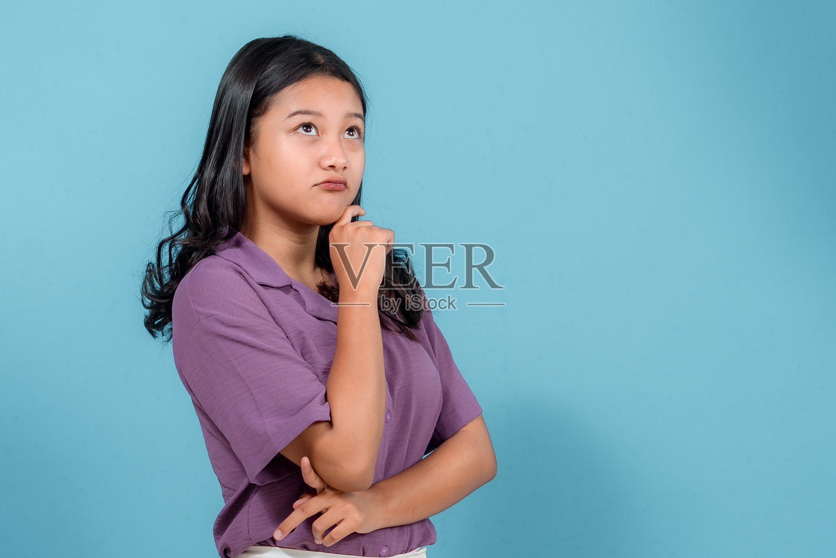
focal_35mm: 75
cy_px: 279
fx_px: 1742
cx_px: 418
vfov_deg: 18.2
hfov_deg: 27.0
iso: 125
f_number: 4.5
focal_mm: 50
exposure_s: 1/160
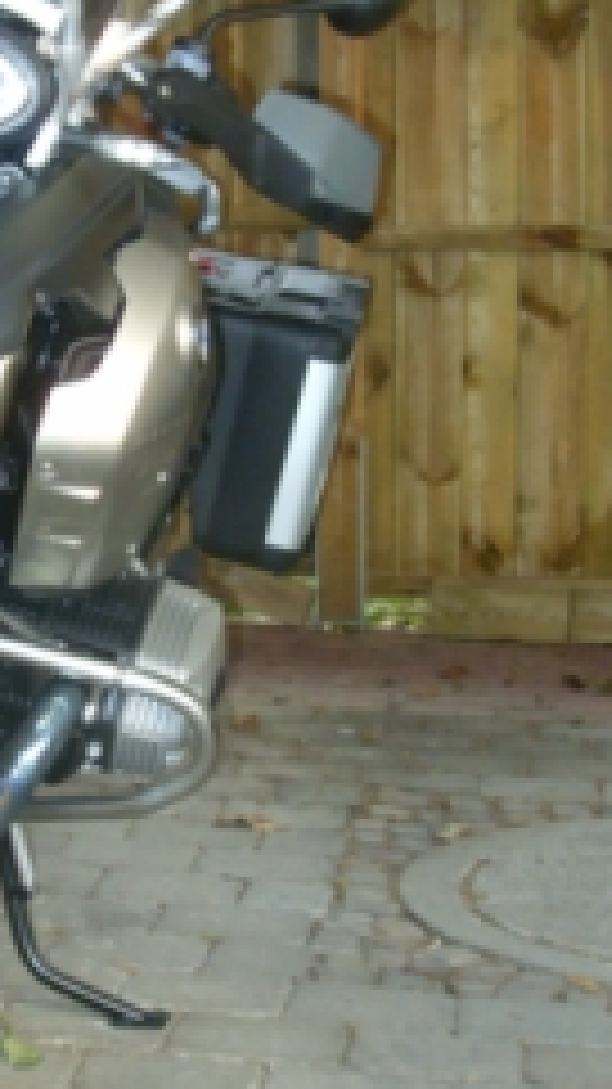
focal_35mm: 82
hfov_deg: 14.7
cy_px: 536
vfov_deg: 25.9
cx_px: 158
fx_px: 2367
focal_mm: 6.3
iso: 300
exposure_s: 1/30
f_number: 2.8
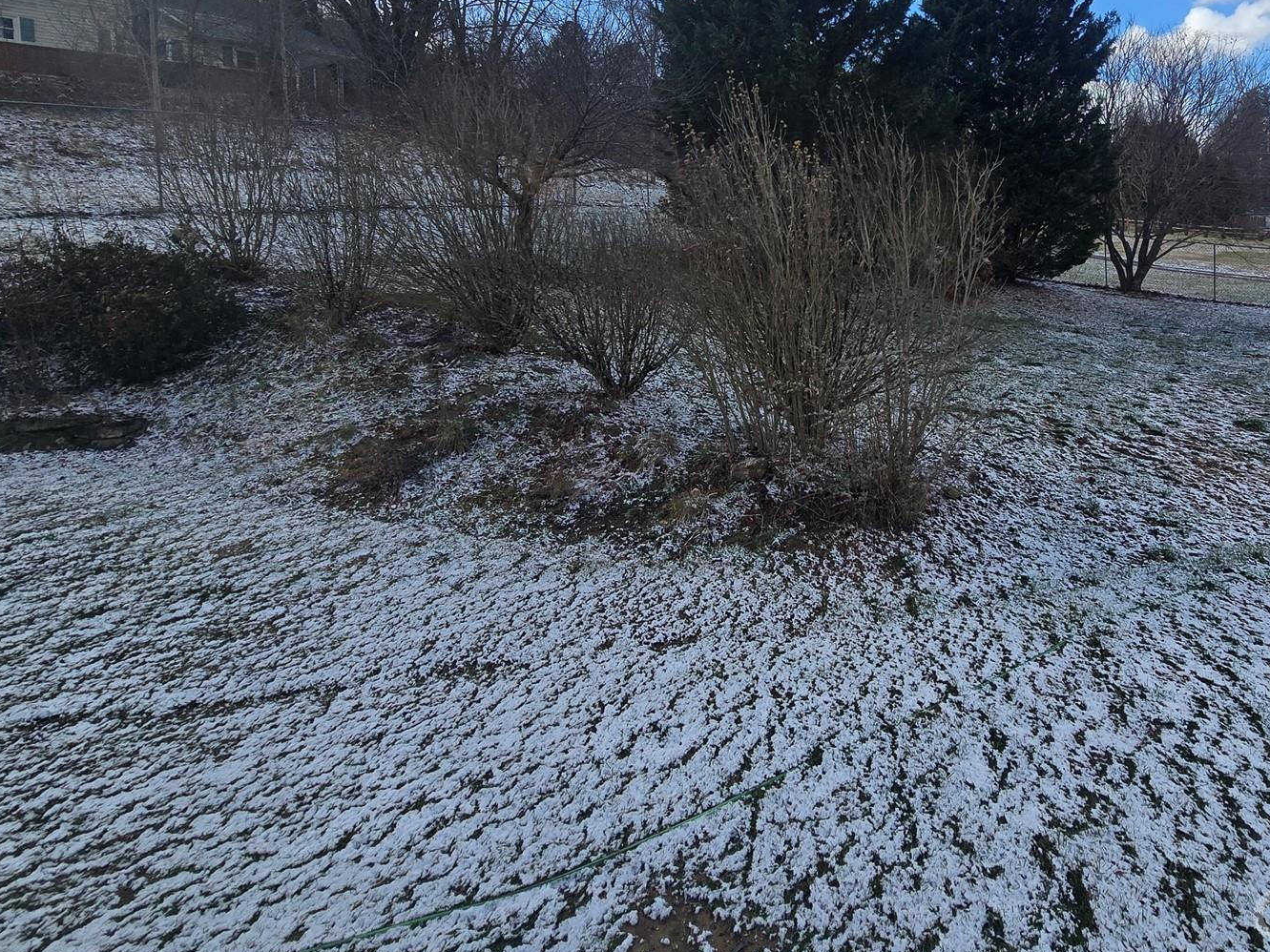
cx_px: 850
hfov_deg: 79.0
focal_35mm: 20
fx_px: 734
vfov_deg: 62.7
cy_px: 255
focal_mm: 2.2
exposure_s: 1/1580
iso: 50
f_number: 2.2
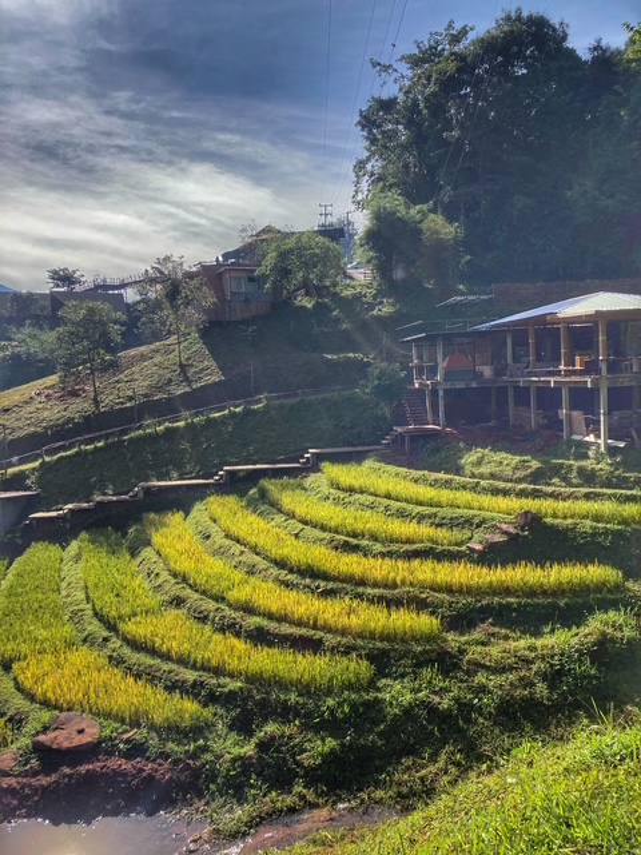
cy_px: 428
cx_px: 320
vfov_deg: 63.4
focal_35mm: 28
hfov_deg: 49.7
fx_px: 691
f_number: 1.8
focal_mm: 3.99
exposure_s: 1/2404
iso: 20
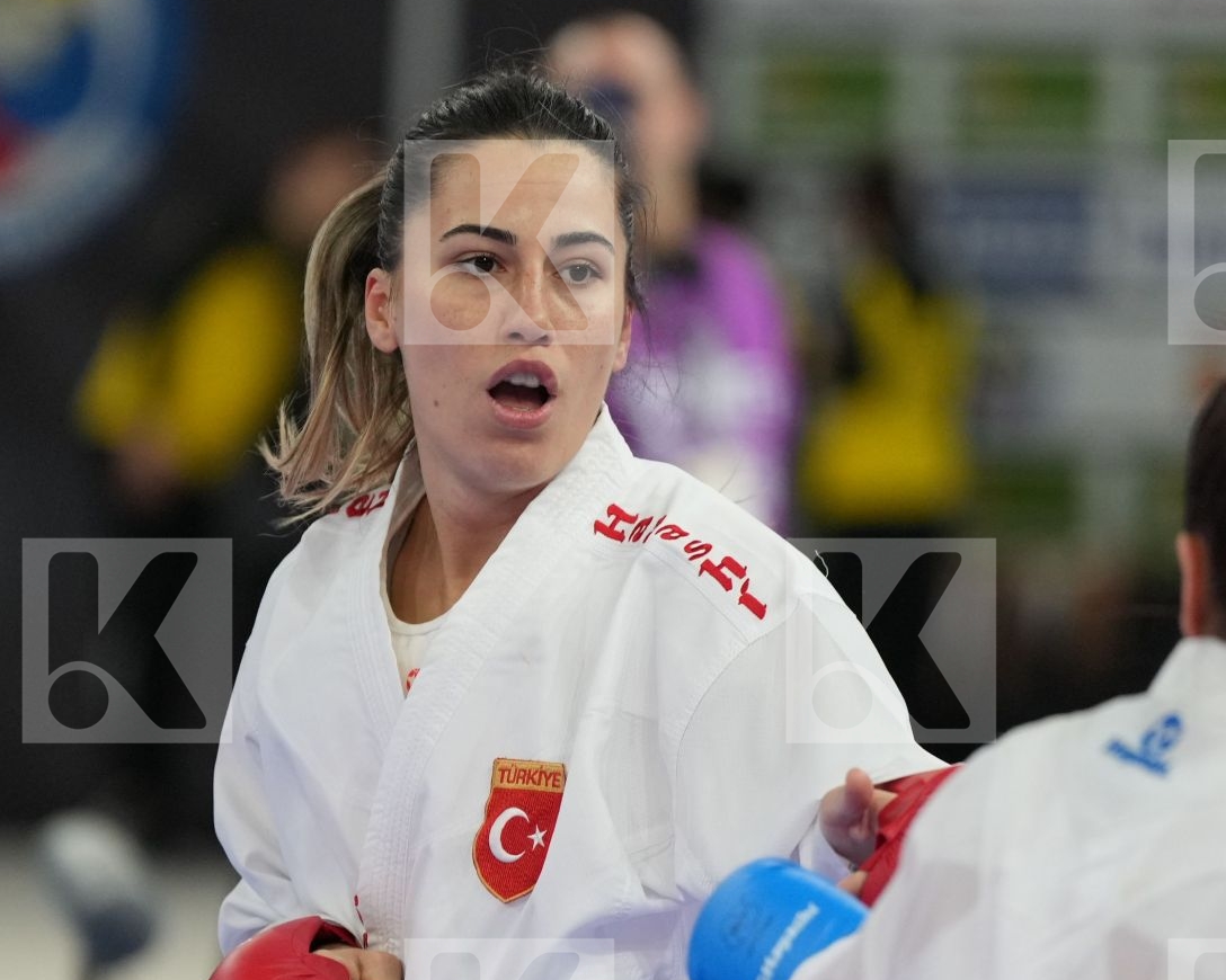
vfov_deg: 3.3
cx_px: 509
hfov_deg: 4.2
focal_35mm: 466
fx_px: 16906
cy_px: 641
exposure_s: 1/800
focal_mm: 200
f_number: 2.8
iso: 2000
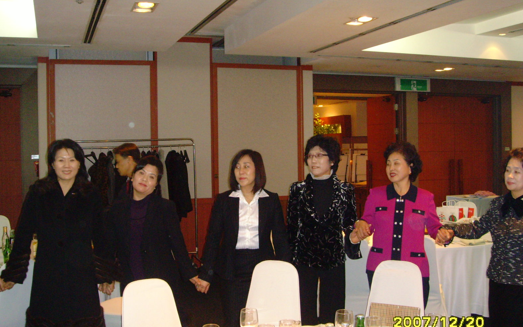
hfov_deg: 47.2
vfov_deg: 30.5
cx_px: 260
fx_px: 599
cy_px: 164
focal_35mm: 42
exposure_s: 1/45
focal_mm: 6.6
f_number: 3.5
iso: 400
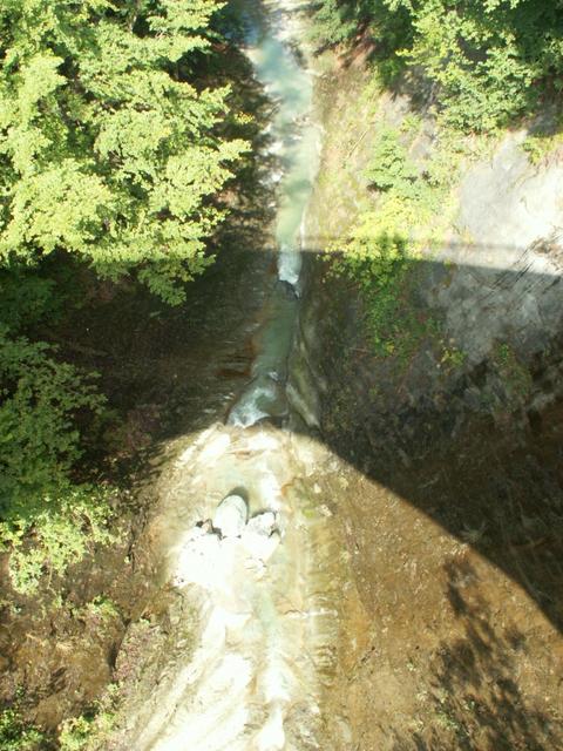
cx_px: 282
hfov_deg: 40.7
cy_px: 376
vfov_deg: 52.6
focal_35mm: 35
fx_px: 759
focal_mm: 5.86
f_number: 7.1
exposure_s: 1/25
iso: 50
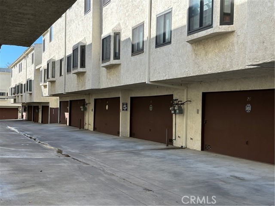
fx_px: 381
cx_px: 138
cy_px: 103
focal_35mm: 48
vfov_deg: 30.3
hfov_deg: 39.7
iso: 64
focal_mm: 6.86
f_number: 1.78
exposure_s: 1/830
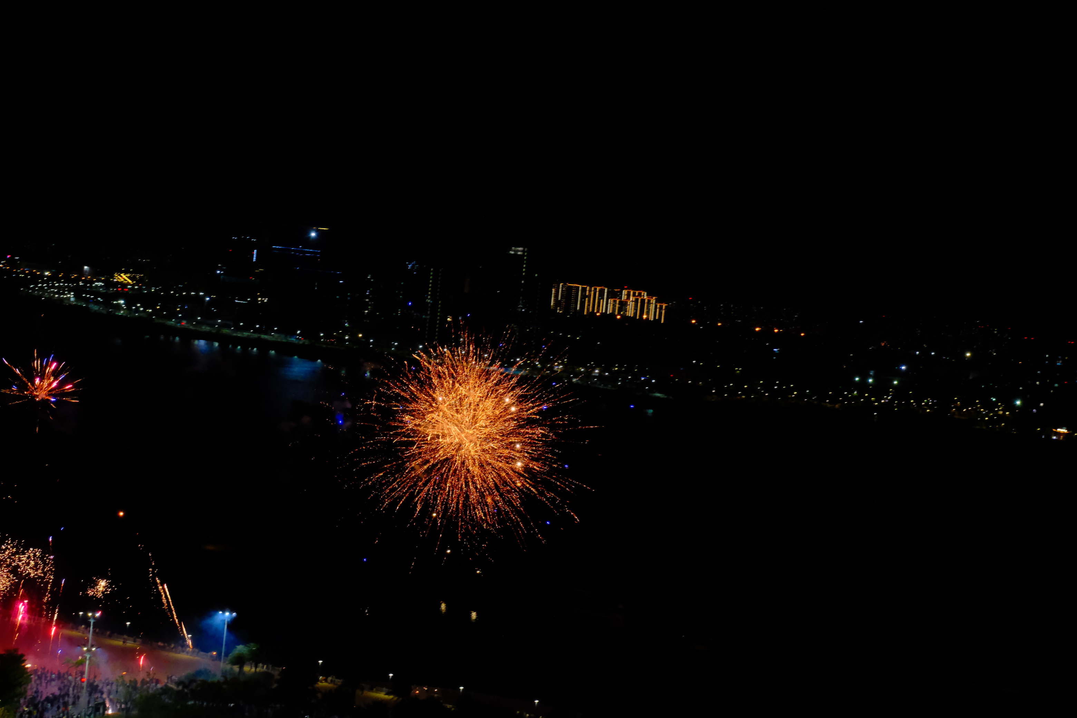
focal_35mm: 68
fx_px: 2034
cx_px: 538
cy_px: 359
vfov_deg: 20.0
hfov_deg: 29.7
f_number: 8
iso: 6400
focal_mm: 45
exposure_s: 1/40
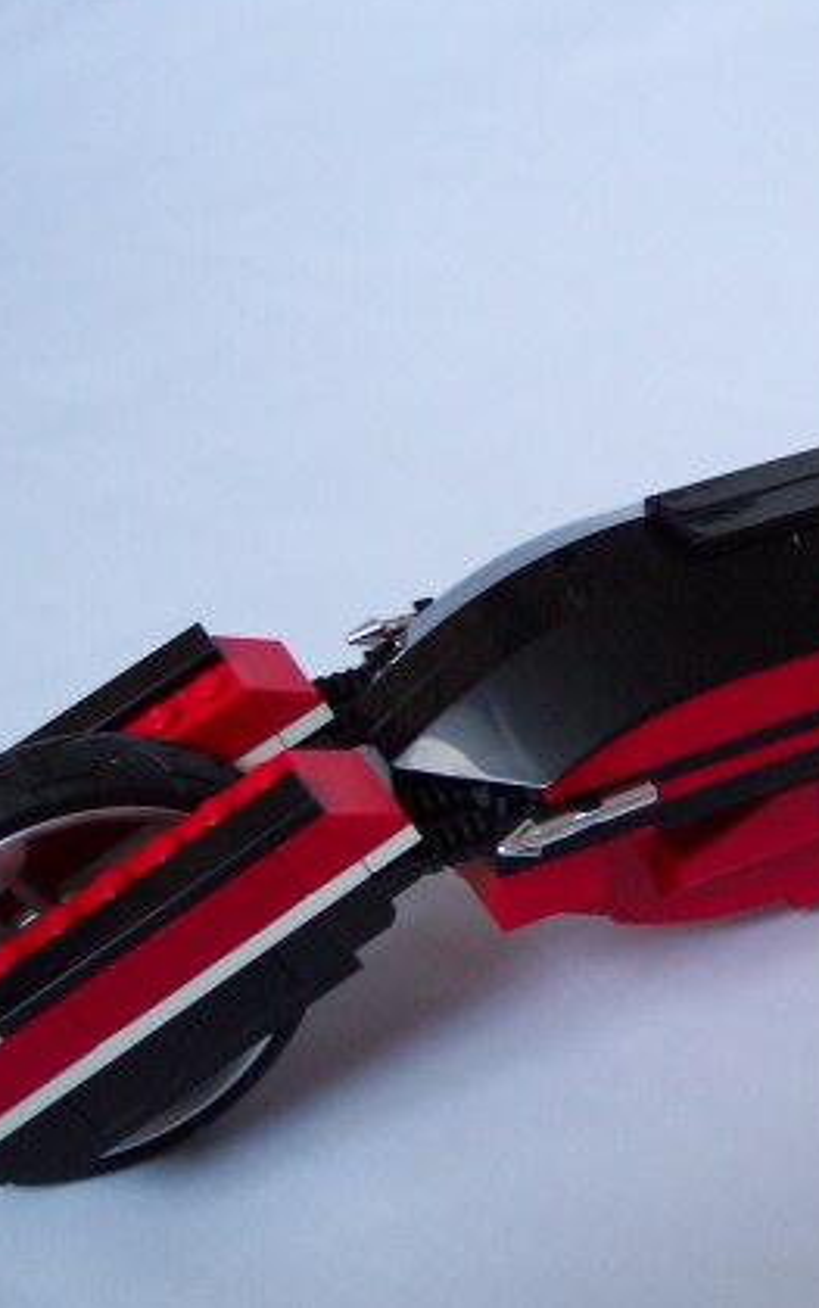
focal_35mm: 59
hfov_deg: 21.5
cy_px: 646
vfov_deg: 34.5
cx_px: 763
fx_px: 2104
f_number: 2.8
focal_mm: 8
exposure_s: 1/20
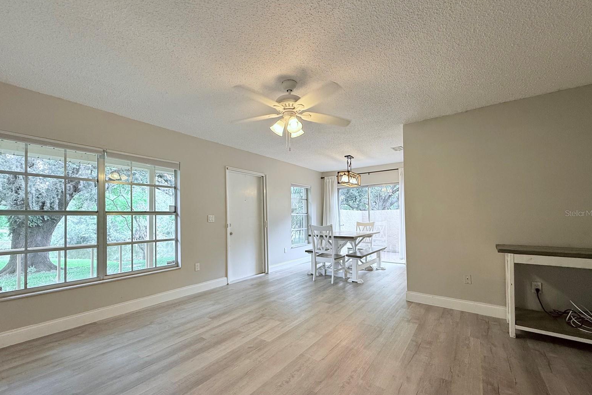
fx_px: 247
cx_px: 296
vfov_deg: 77.2
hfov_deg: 100.4
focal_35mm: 15
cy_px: 213
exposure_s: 1/120
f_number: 2.2
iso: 125
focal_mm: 2.22
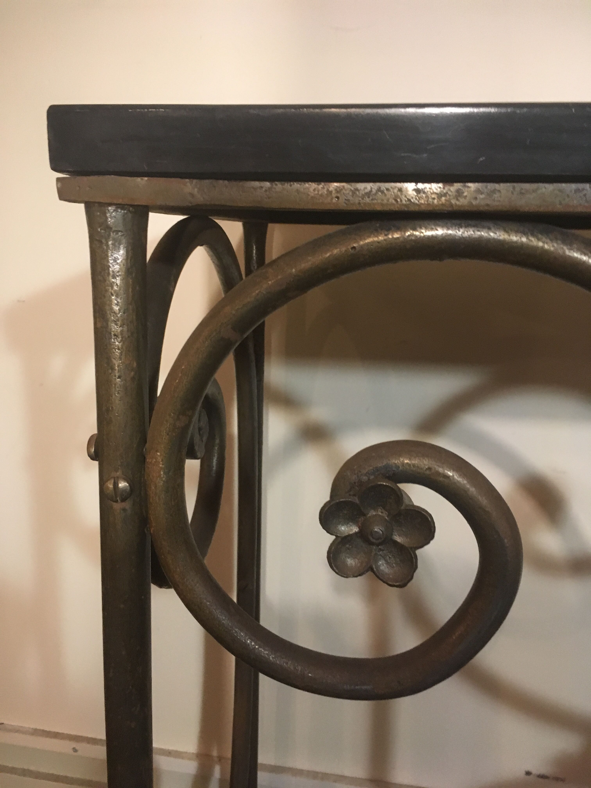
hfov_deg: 48.2
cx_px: 296
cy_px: 394
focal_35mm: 29
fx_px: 660
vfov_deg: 61.7
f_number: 2.2
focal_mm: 4.15
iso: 200
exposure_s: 1/25
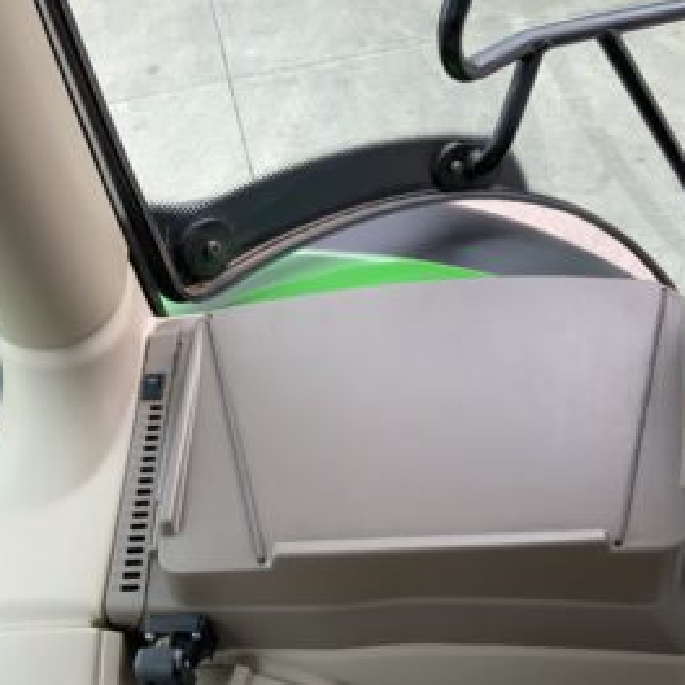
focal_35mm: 35
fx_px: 784
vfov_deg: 47.2
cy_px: 342
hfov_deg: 46.8
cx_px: 431
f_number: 1.8
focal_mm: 3
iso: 16
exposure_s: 1/289
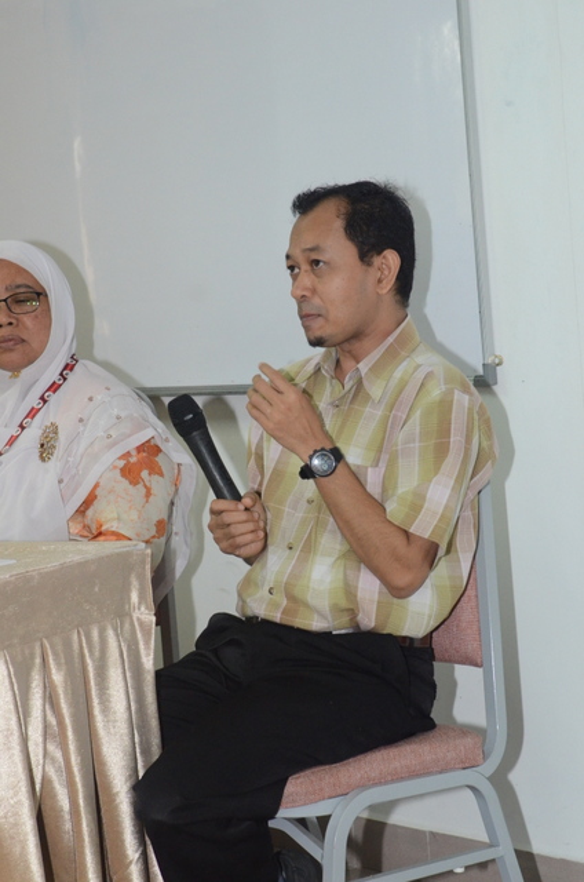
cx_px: 292
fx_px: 2016
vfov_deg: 24.7
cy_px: 441
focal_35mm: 82
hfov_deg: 16.5
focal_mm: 55
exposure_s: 1/250
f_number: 6.3
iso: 3200
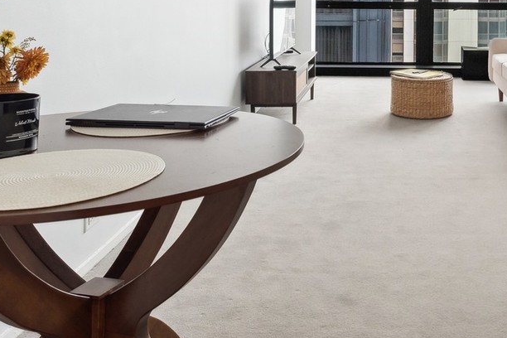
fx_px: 634
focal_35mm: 45
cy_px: -15
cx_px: 426
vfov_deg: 27.8
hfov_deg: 41.2
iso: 2000
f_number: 8
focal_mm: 17
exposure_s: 1/80
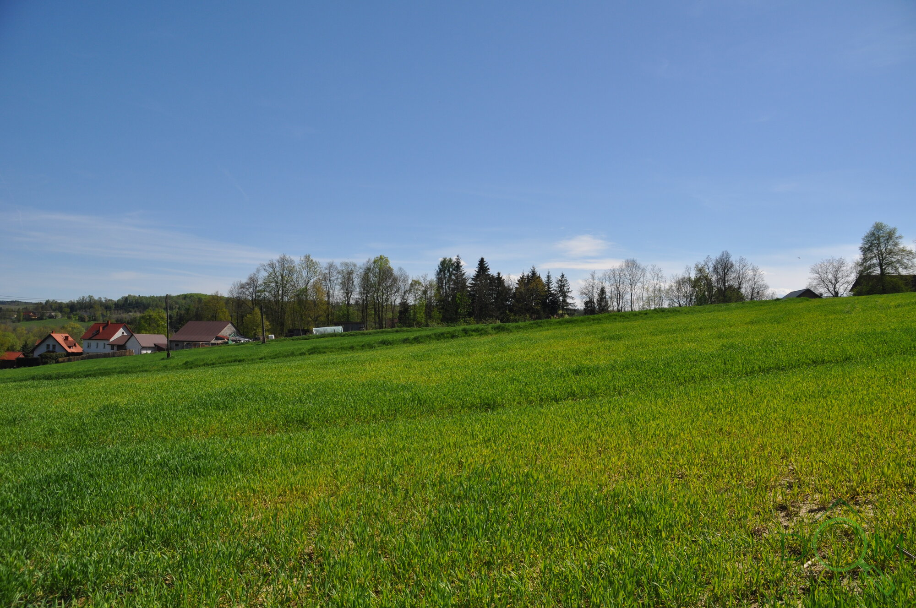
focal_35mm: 33
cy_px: 304
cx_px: 458
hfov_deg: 57.3
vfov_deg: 39.9
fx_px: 839
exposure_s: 1/500
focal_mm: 22
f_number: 11
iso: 200
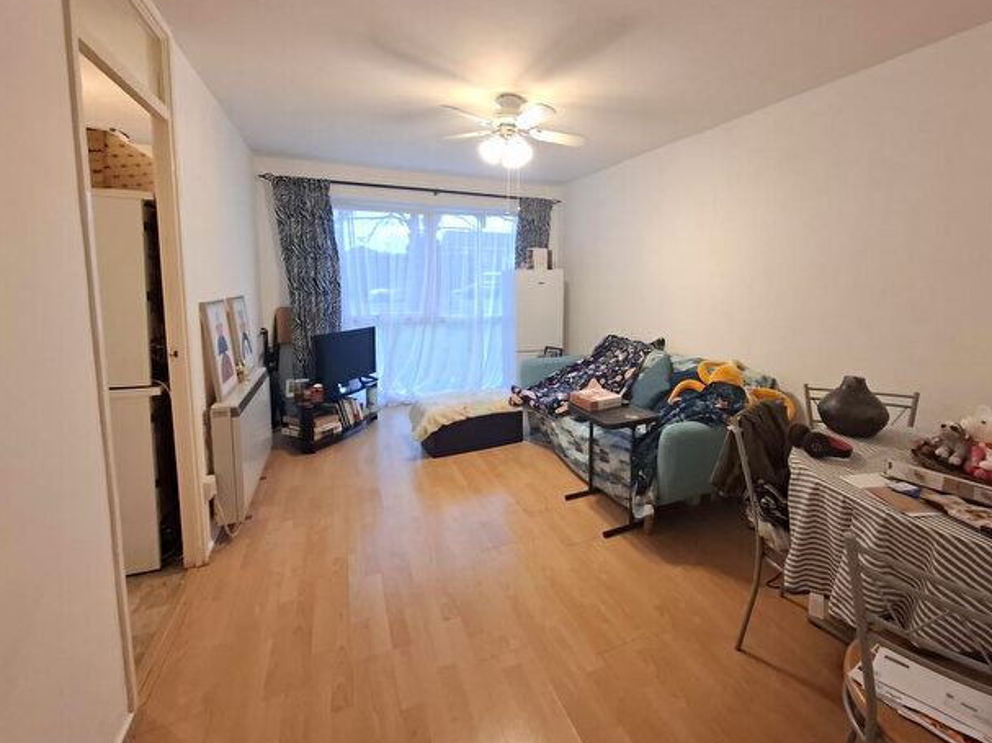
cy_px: 326
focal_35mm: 15
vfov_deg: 81.4
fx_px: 430
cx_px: 551
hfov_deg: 97.8
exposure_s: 1/25
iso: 160
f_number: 2.2
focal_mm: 1.74
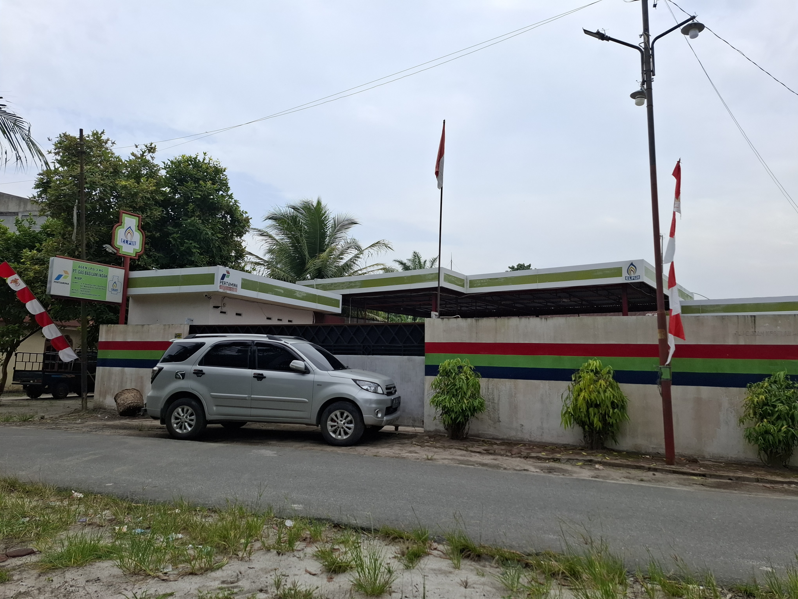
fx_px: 530
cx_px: 399
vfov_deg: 58.9
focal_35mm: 23
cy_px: 300
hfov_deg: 73.9
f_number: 1.8
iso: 50
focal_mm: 5.54
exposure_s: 1/1610
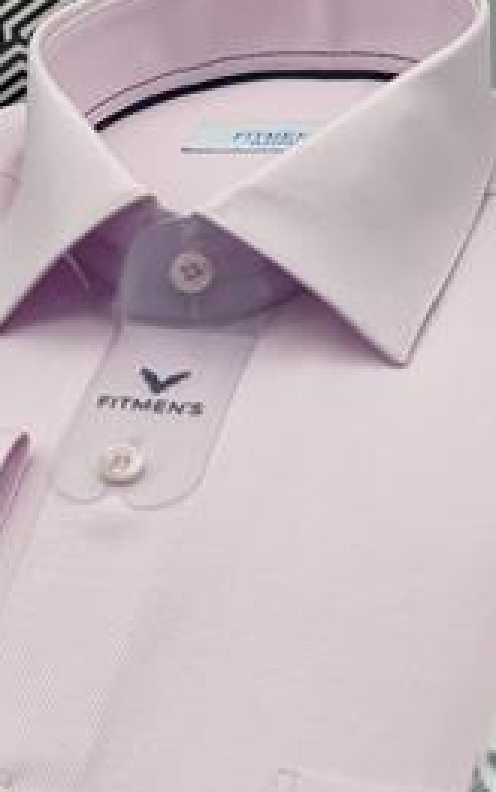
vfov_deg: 23.8
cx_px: 166
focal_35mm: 87
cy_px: 394
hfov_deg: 15.0
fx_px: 1880
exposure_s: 1/184
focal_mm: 6
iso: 25
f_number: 2
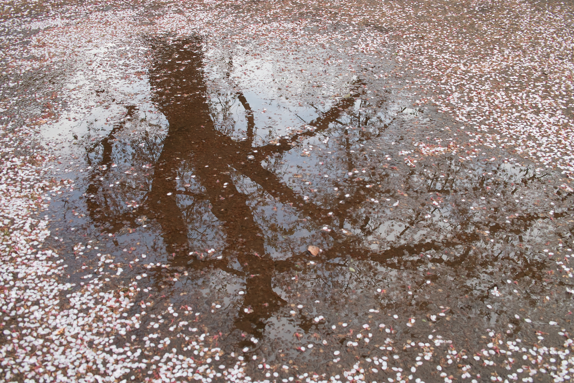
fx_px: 654
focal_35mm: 41
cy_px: 192
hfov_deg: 47.4
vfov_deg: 32.6
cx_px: 287
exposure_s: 1/80
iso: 100
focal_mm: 24.2
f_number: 4
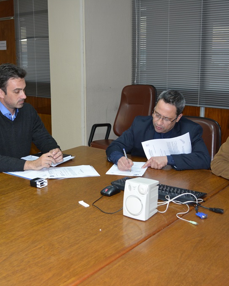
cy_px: 143
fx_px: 398
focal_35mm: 47
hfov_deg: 31.9
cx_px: 81
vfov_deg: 39.5
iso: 720
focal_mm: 22
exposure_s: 1/60
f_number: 3.8
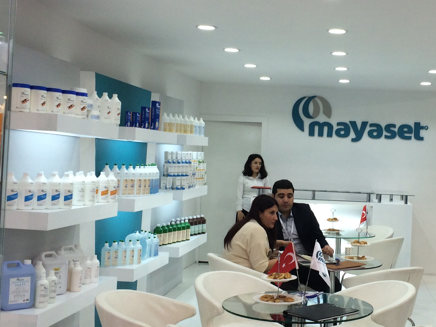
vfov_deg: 25.2
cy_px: 166
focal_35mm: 58
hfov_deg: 32.8
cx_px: 311
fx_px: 731
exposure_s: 1/100
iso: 64
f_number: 2.2
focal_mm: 4.12
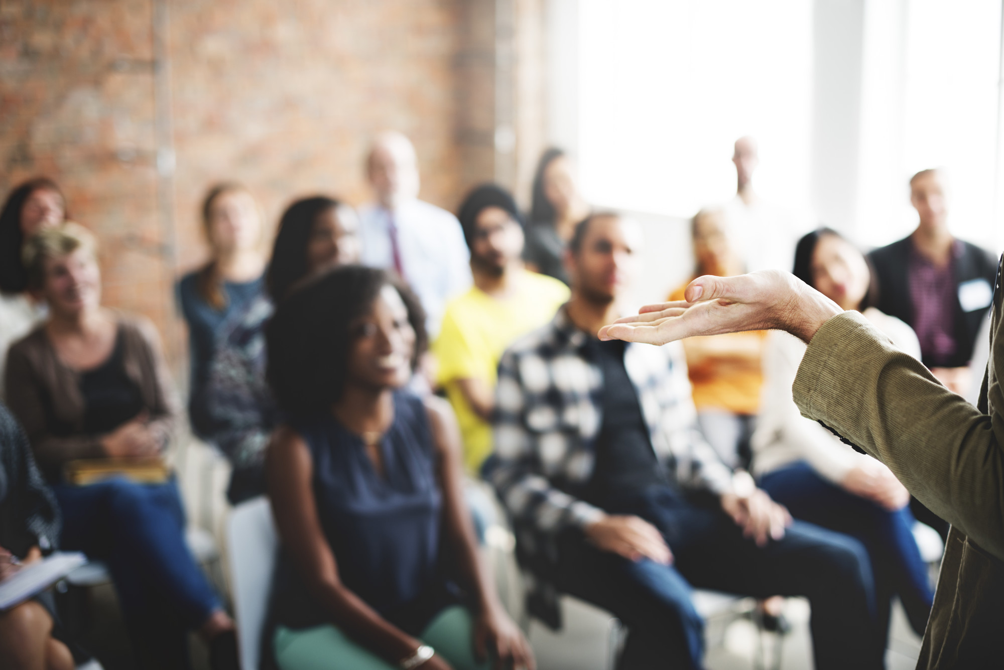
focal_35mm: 50
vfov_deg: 27.0
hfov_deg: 39.6
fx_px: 1395
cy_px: 335
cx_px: 502
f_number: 2.2
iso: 100
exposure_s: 1/160
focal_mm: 50
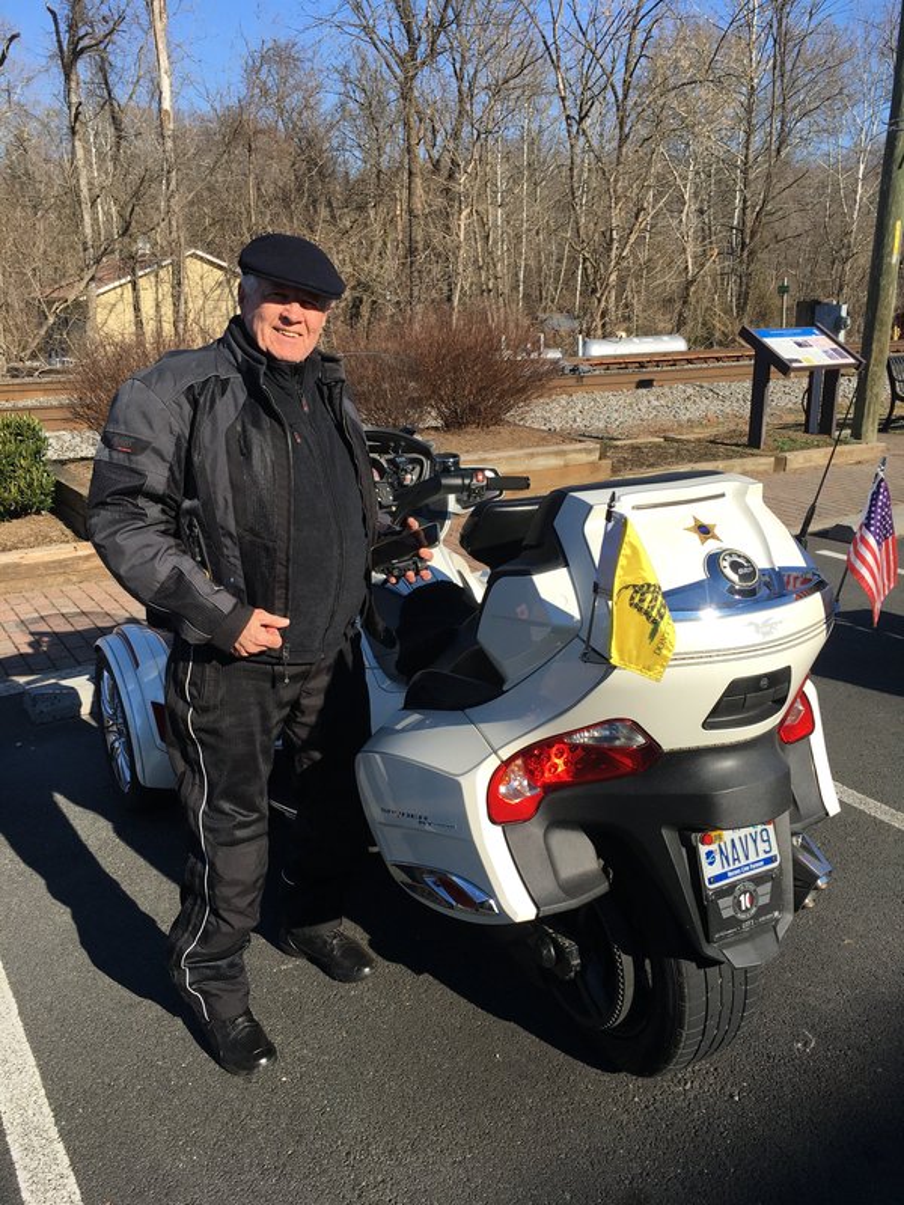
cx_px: 452
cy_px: 602
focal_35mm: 29
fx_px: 1010
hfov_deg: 48.2
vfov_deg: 61.7
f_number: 2.2
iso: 25
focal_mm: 4.15
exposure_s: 1/1451
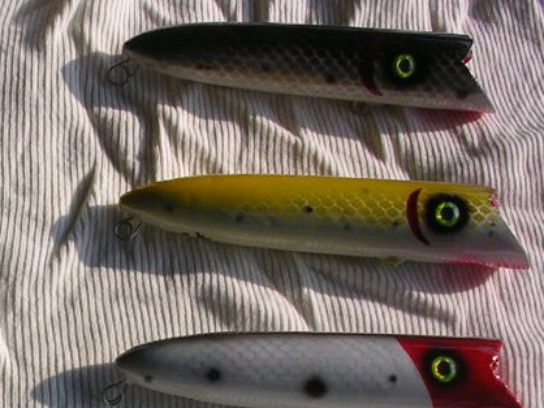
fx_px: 1462
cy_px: 400
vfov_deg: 15.6
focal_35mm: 93
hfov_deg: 20.3
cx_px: -23
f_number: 5.6
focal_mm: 5.8
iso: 50
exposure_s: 1/430
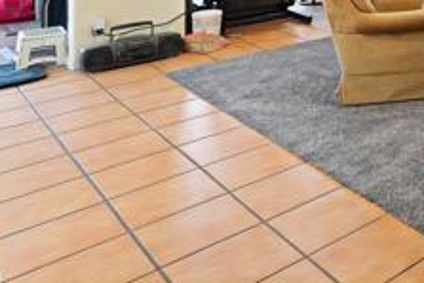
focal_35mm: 46
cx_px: 591
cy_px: -117
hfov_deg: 30.3
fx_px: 545
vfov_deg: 24.2
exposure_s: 1/15
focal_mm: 16.1
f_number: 8
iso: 500
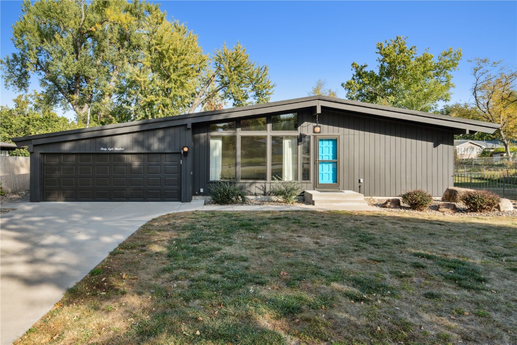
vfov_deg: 59.5
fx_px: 302
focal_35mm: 21
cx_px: 258
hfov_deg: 81.2
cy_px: 172
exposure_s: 1/500
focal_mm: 21
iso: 640
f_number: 10
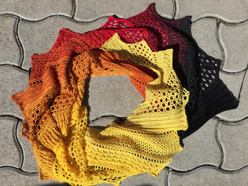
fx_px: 208
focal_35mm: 29
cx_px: 124
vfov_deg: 48.2
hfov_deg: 61.7
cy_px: 93
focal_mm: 4.15
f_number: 2.2
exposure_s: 1/3968
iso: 32
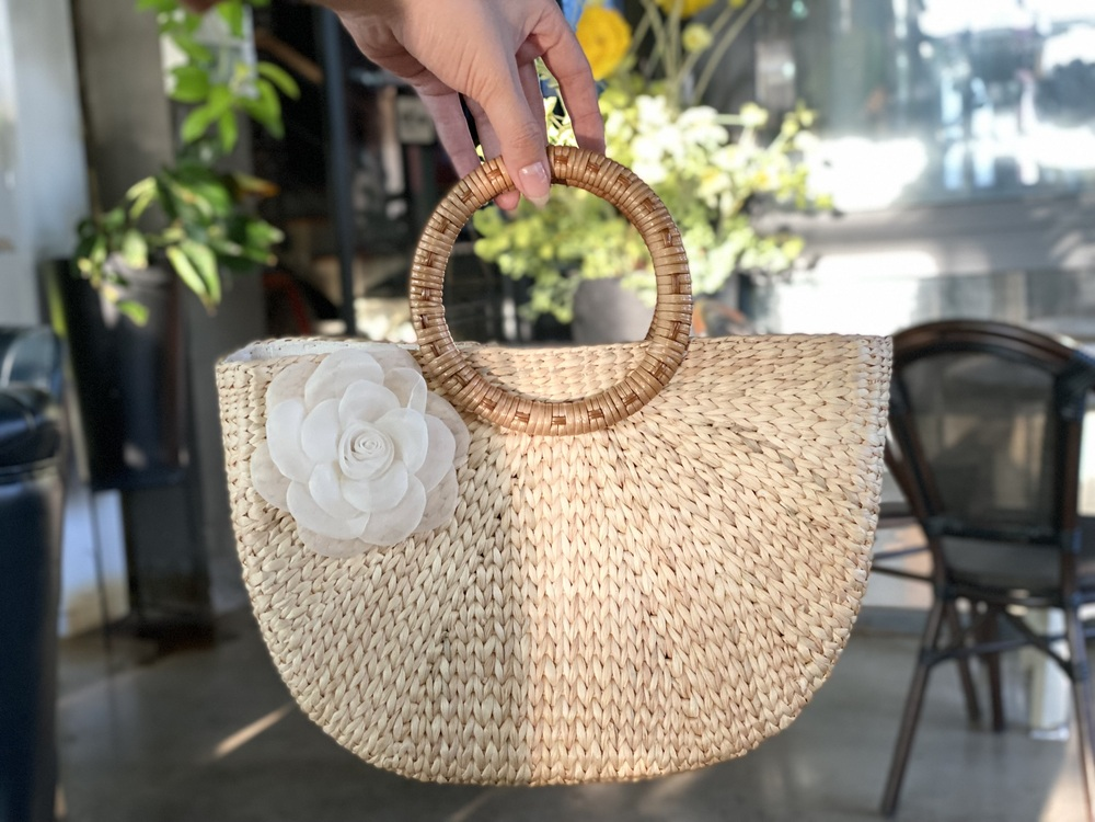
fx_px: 1645
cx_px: 548
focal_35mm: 52
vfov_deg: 28.0
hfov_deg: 36.8
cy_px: 411
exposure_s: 1/88
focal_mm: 6
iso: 250
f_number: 2
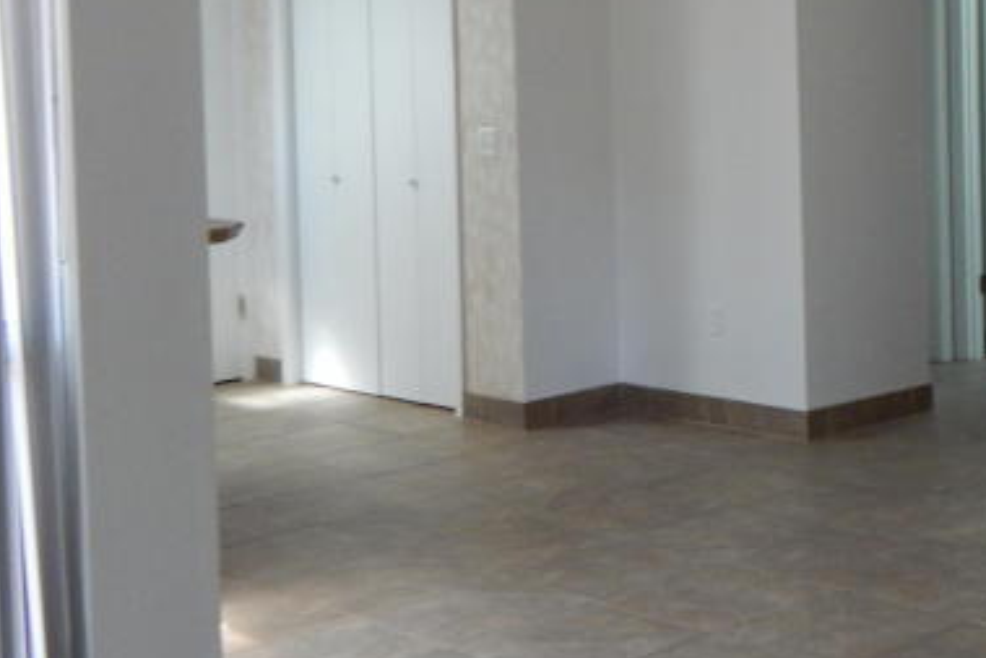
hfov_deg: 27.9
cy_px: 101
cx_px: 981
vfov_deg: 19.8
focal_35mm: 68
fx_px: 1863
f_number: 3.2
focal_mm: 5.6
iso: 400
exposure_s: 1/50
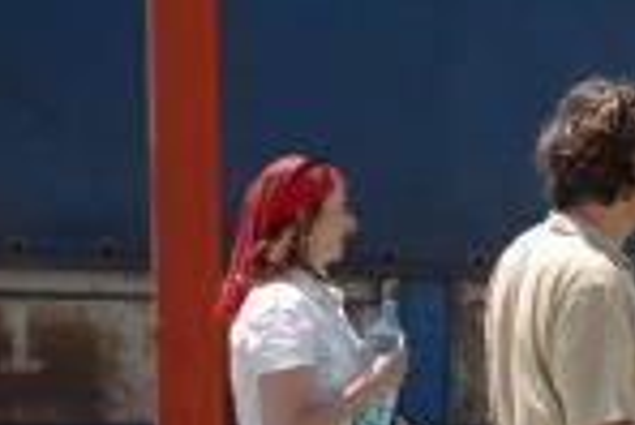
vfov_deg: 6.2
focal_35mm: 222
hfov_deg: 9.1
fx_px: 3926
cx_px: 777
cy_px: 395
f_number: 5.6
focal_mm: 55
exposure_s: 1/500
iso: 200
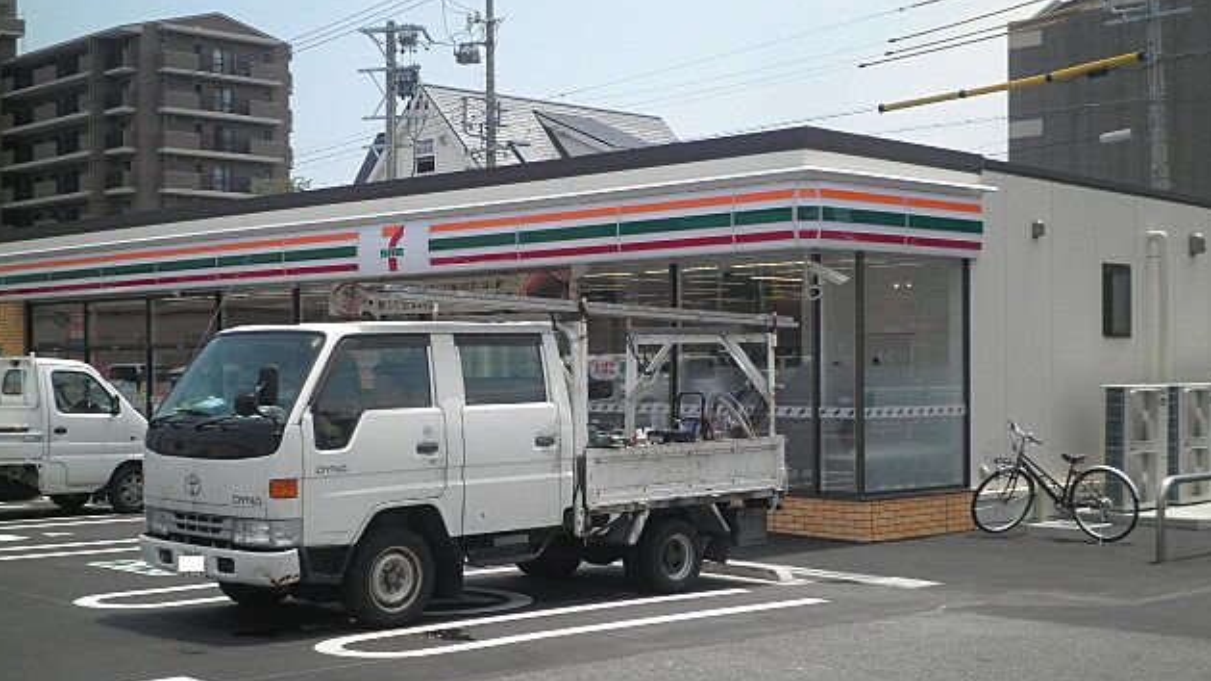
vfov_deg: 23.0
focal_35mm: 52
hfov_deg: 39.9
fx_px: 1669
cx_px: 607
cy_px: 392
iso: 64
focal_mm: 8.3
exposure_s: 1/100
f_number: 9.6
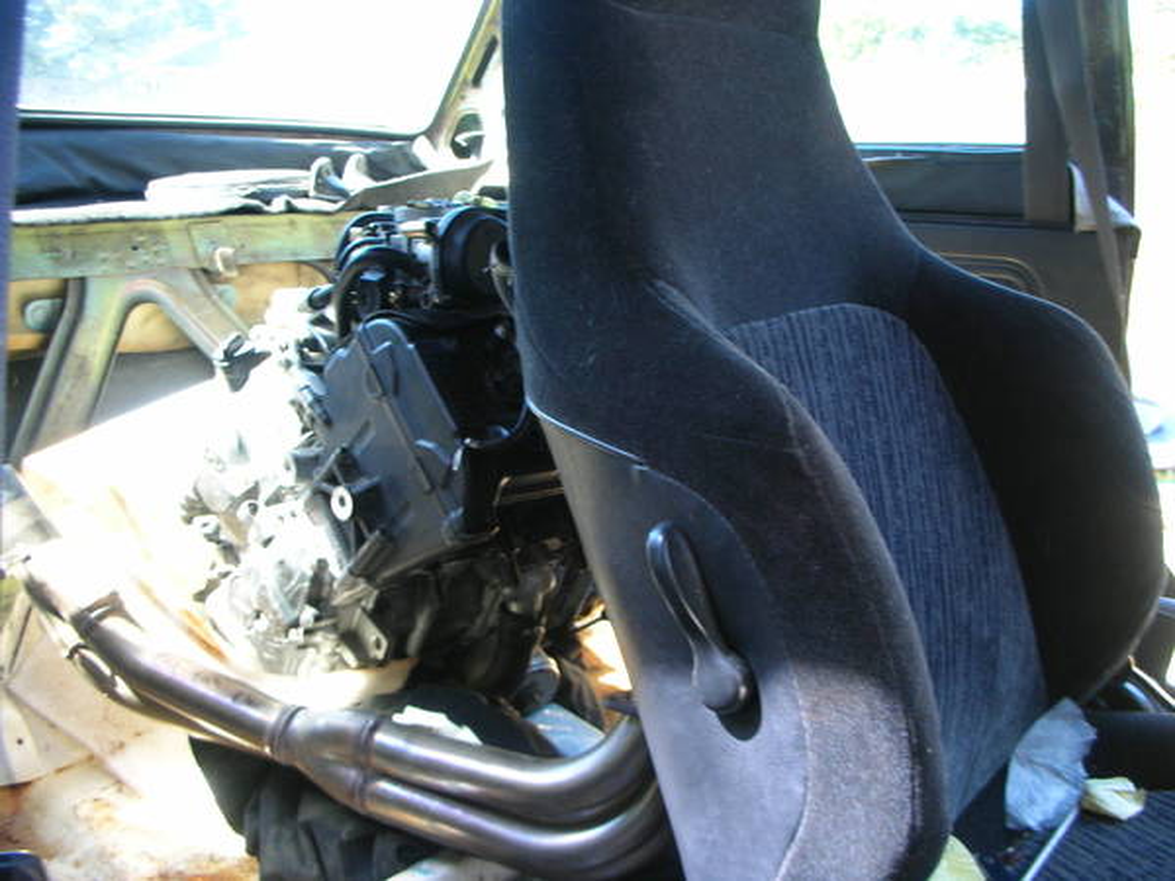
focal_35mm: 35
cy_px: 440
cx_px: 588
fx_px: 1188
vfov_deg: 40.7
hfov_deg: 52.6
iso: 50
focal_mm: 5.8
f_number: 3
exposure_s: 1/15.8
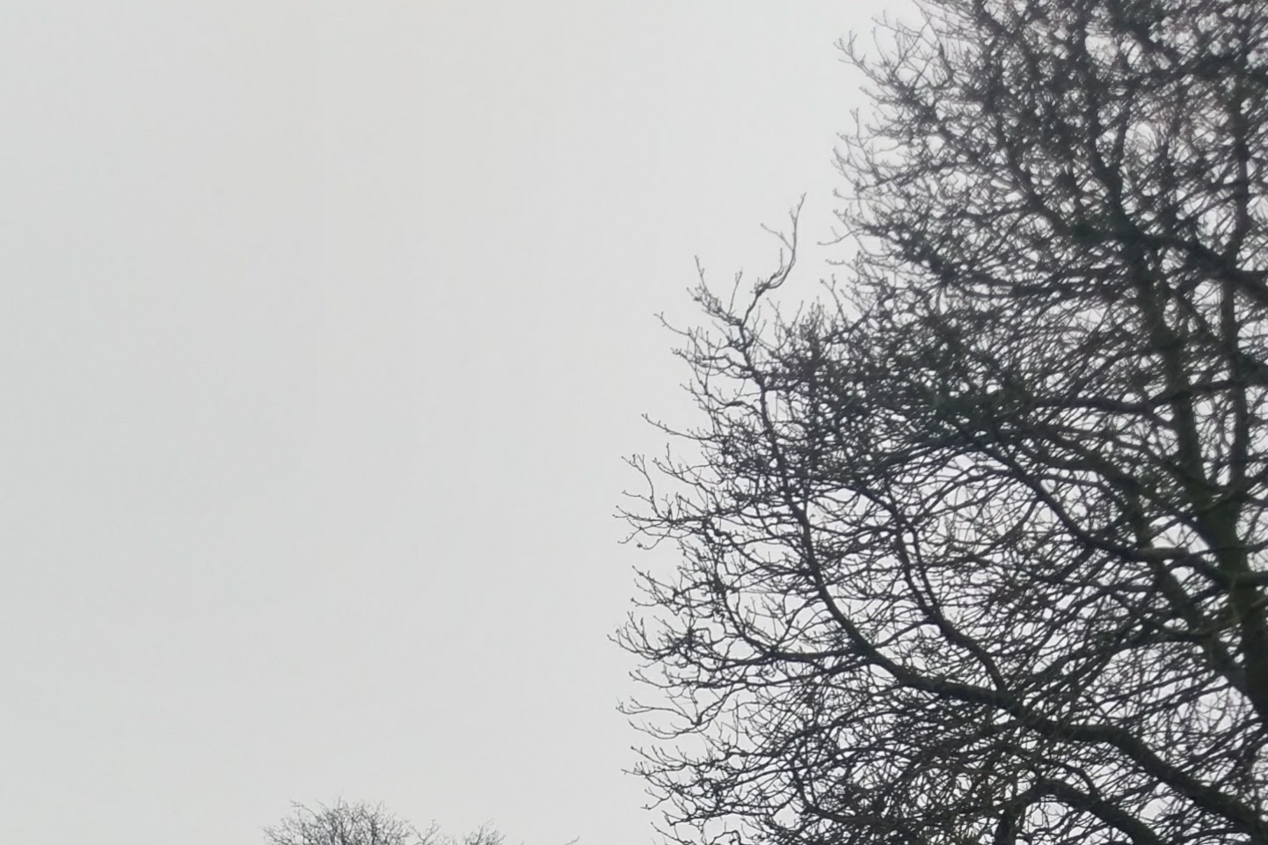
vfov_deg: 16.4
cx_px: 176
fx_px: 2641
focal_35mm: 75
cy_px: 1300
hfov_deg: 26.3
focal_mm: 4.58
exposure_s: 1/596
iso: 100
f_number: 1.8
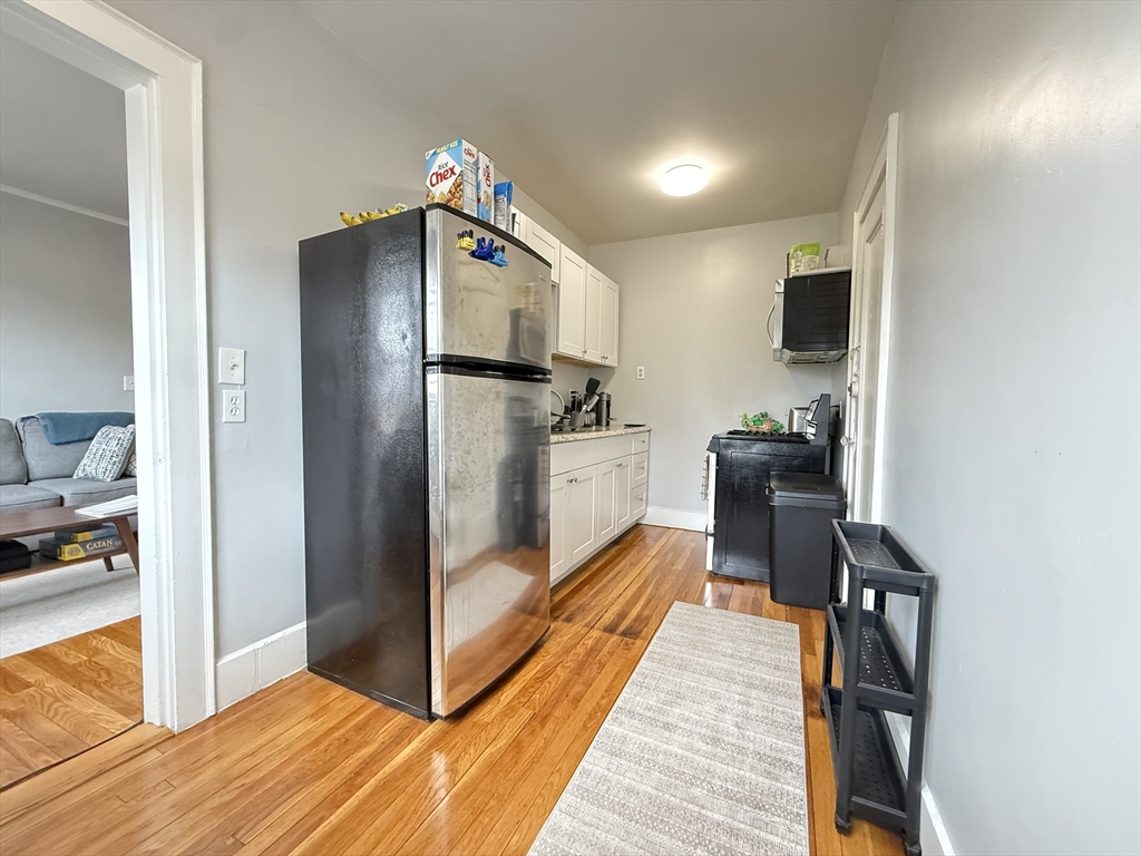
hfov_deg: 102.1
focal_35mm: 14
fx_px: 461
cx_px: 570
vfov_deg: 85.7
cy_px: 428
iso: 800
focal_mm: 2.22
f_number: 2.2
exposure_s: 1/60
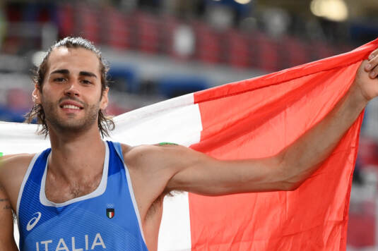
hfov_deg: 3.8
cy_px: 156
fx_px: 5624
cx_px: 51
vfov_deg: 2.6
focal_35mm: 536
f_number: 5.6
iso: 4000
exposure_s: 1/800
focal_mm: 280
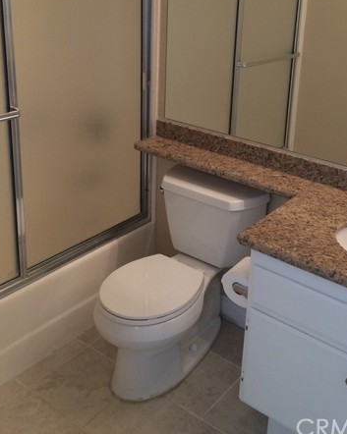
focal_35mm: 41
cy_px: 128
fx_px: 527
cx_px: 204
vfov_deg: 43.8
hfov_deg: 36.3
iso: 64
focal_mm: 4.15
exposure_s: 1/30
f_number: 2.2
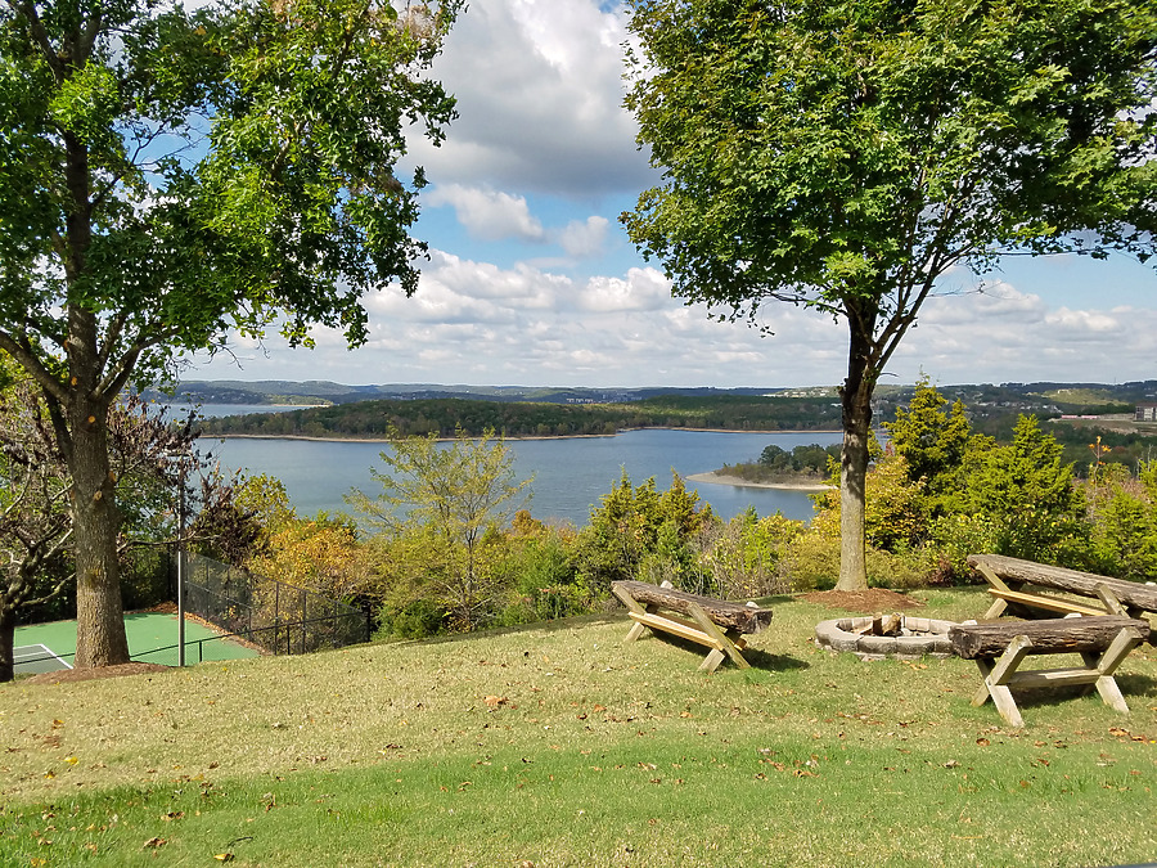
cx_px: 578
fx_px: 869
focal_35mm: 26
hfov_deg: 67.3
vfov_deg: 53.1
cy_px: 434
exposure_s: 1/2536
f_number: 1.7
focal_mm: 4.2
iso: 50
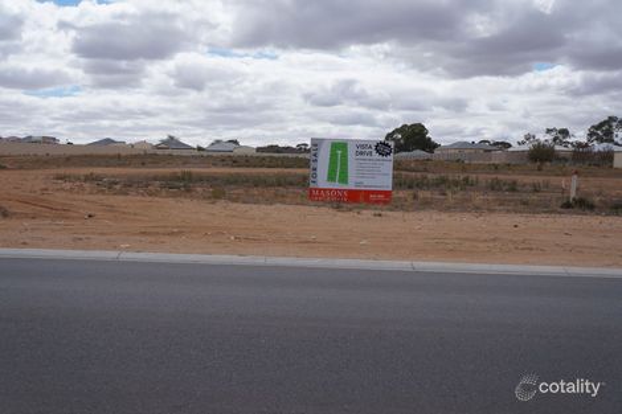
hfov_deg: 53.1
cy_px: 207
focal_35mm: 36
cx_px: 311
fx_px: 622
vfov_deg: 36.8
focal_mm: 24
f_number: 6.3
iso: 100
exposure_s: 1/800
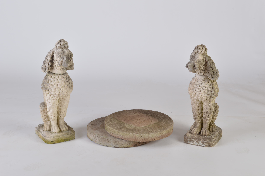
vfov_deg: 18.9
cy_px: 88
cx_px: 132
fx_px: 530
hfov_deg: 28.1
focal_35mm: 72
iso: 100
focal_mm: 48
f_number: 18
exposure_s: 1/125
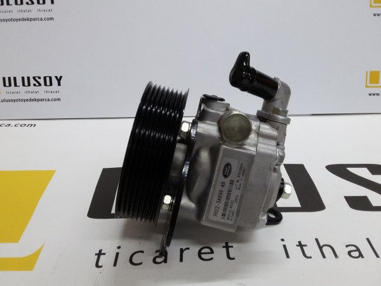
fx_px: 341
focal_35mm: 31
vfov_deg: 45.4
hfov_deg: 58.4
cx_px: 190
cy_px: 143
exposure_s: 1/33
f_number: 2.2
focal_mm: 3.3
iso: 160
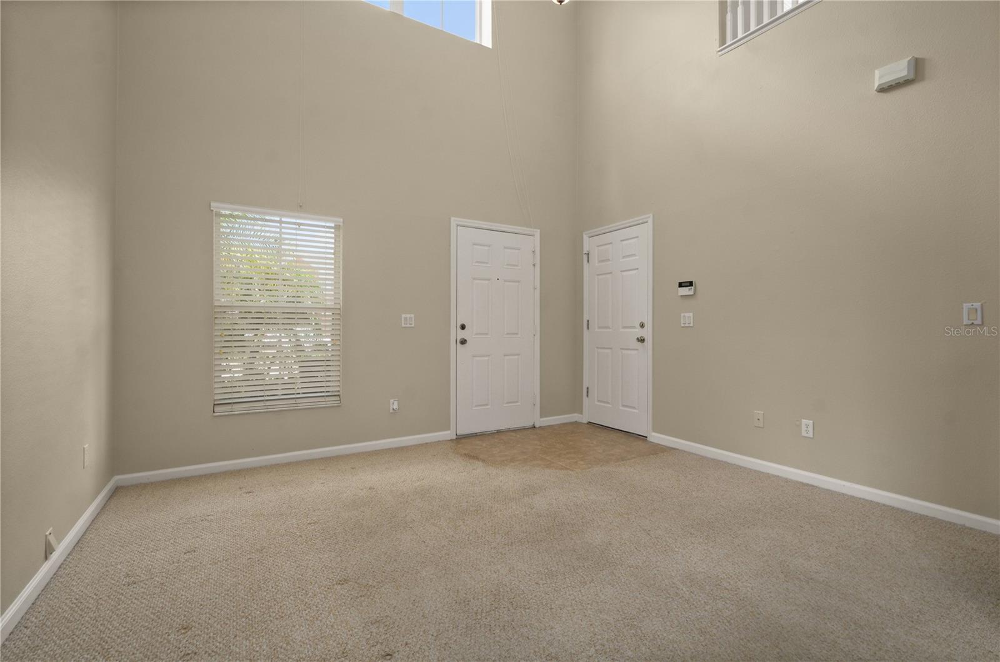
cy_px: 331
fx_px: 416
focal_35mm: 15
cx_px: 500
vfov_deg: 77.0
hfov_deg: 100.5
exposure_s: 1/5
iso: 200
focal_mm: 10
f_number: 8
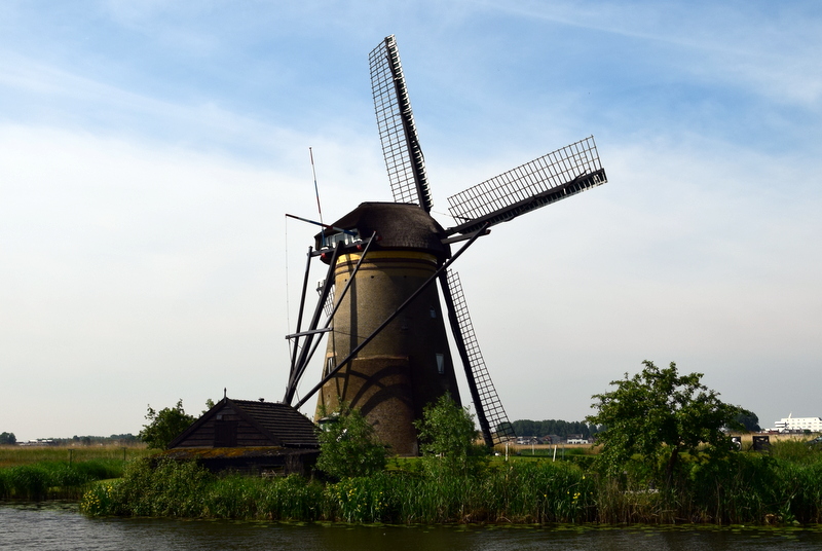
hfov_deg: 59.4
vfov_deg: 41.8
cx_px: 411
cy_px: 276
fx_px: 720
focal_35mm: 32
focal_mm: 21
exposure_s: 1/200
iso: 125
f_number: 10
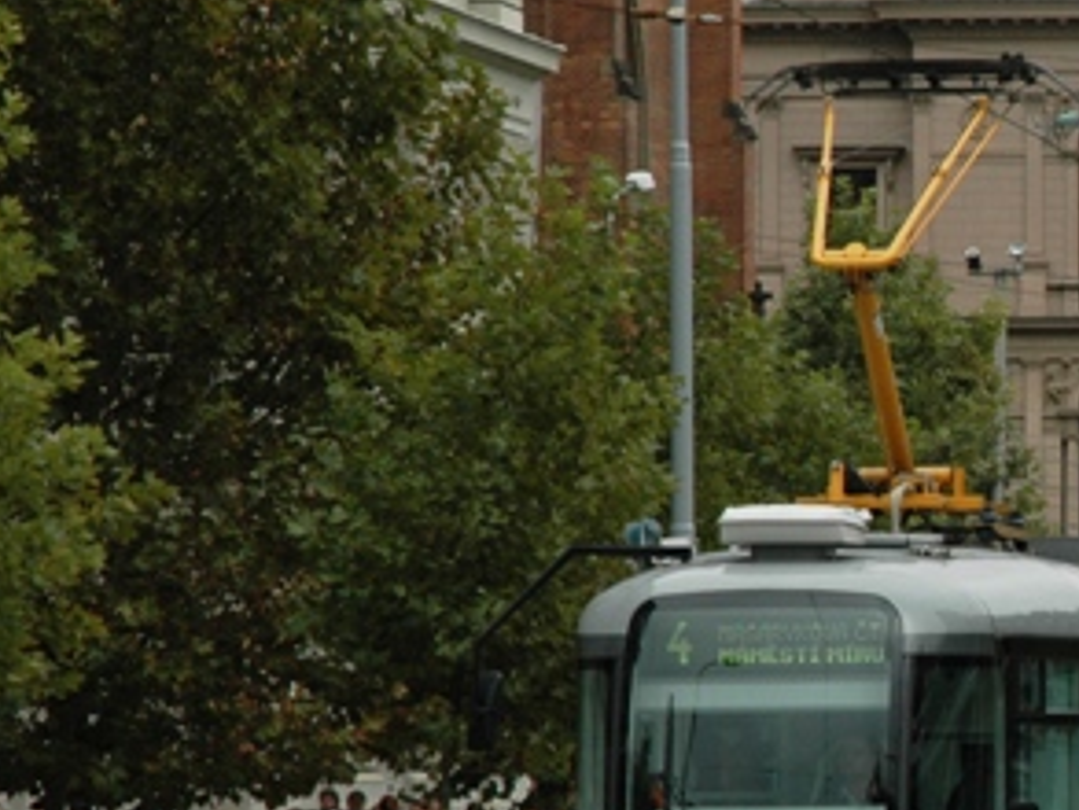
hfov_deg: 7.1
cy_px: 515
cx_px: 1436
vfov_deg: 5.4
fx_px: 8575
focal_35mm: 275
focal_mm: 70
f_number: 8
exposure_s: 1/250
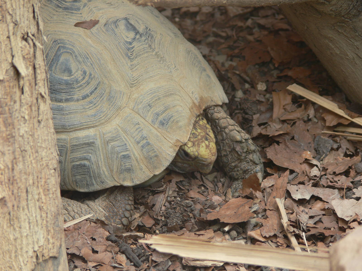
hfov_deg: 6.4
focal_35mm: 310
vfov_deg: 4.8
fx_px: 3242
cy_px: 136
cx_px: 181
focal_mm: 65.5
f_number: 4
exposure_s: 1/80
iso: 80
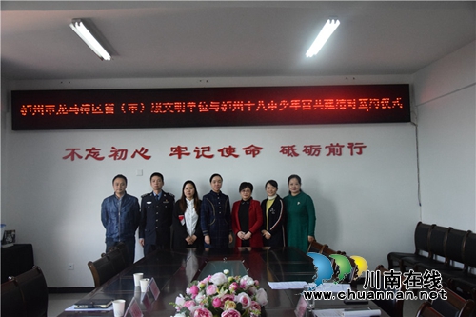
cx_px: 238
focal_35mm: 33
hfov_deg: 57.2
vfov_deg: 39.9
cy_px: 158
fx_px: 436
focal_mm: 22
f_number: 3.8
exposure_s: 1/500
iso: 3200
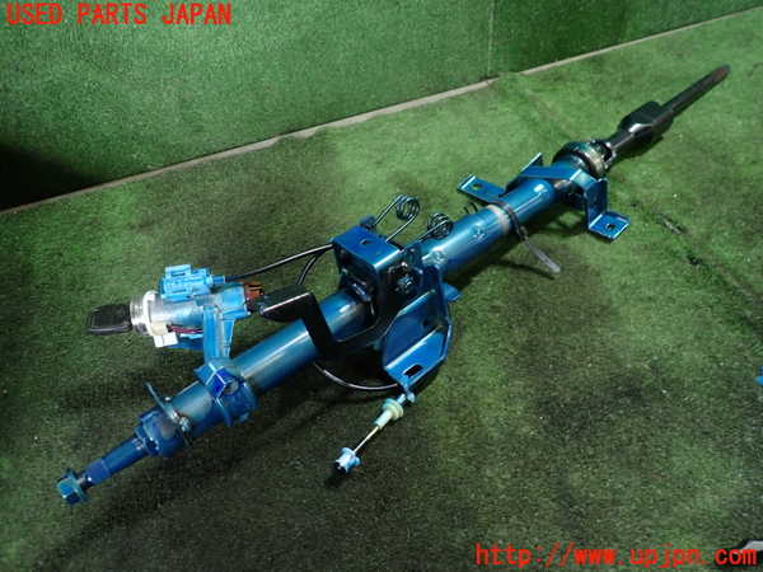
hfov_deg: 69.4
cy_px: 286
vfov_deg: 54.9
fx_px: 551
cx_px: 382
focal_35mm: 25
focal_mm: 4.5
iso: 200
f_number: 2
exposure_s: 1/30
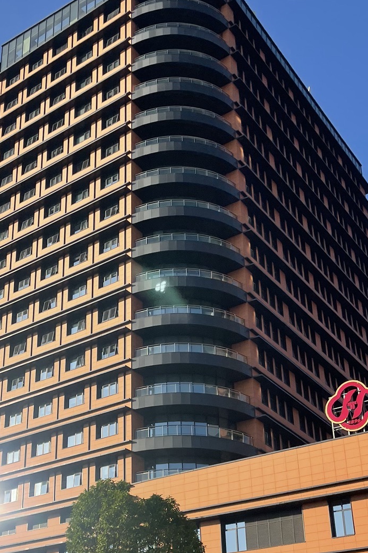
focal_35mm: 50
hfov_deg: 26.4
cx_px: 67
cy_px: 403
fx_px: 767
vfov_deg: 38.8
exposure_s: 1/4049
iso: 32
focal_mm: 5.1
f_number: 1.6
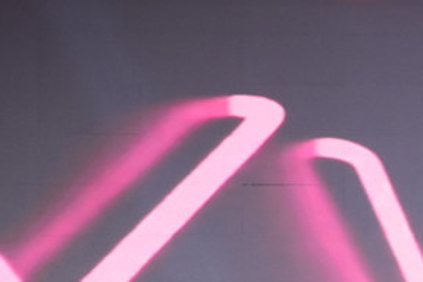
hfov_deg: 8.6
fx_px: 2550
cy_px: 547
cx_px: 1034
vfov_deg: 6.2
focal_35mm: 217
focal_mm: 26
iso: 640
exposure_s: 1/160
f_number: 4
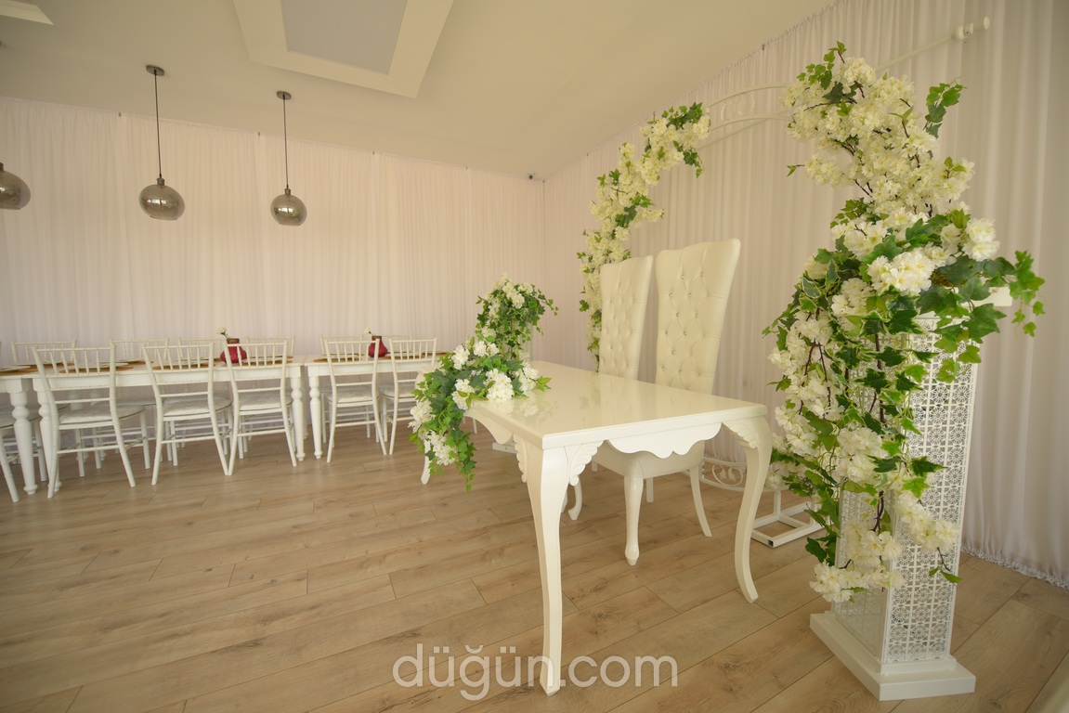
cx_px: 534
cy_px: 356
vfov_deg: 81.2
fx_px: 416
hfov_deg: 104.2
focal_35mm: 14
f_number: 2.8
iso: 200
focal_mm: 14
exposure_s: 1/125
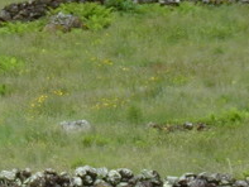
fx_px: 5089
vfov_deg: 2.1
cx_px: -369
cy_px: 512
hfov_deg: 2.8
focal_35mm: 707
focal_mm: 19.4
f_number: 4.5
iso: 100
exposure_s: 1/320
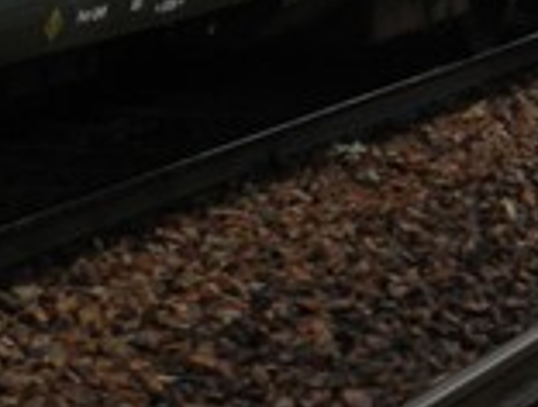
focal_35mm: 285
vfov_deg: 5.1
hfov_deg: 6.7
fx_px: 4443
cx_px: 1007
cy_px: -586
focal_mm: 9.8
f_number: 4
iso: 64
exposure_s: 1/130
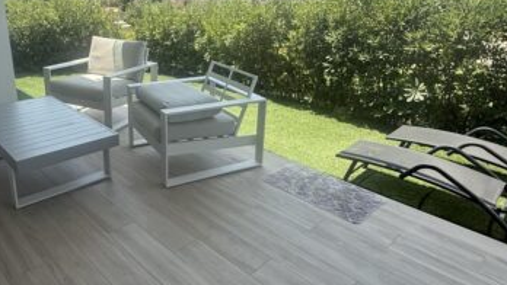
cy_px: 98
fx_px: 377
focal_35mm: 28
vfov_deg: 41.1
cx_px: 193
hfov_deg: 67.0
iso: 64
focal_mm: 2.22
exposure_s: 1/1033
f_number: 2.2
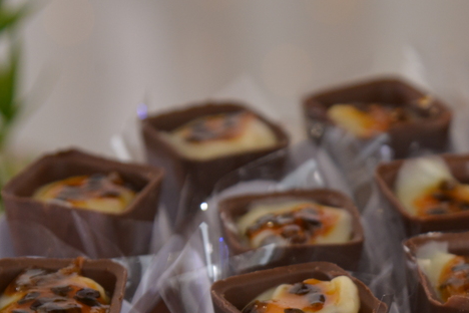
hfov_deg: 8.7
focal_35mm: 236
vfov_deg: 5.8
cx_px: 472
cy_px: 350
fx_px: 3074
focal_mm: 92
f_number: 5
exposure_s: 1/160
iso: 800
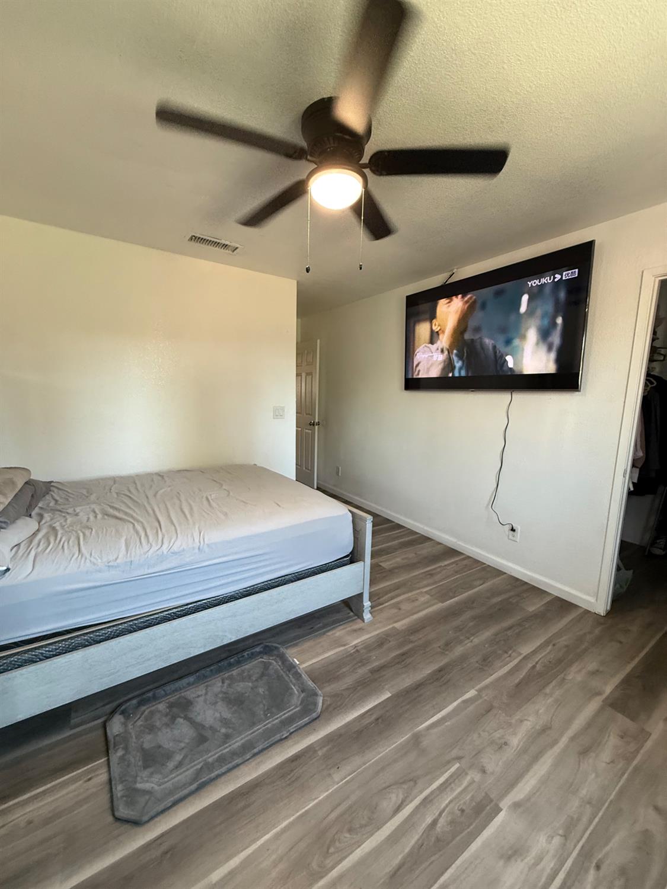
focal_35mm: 14
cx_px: 334
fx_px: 360
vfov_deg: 102.1
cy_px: 444
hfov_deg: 85.7
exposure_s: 1/60
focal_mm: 2.22
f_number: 2.2
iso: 250
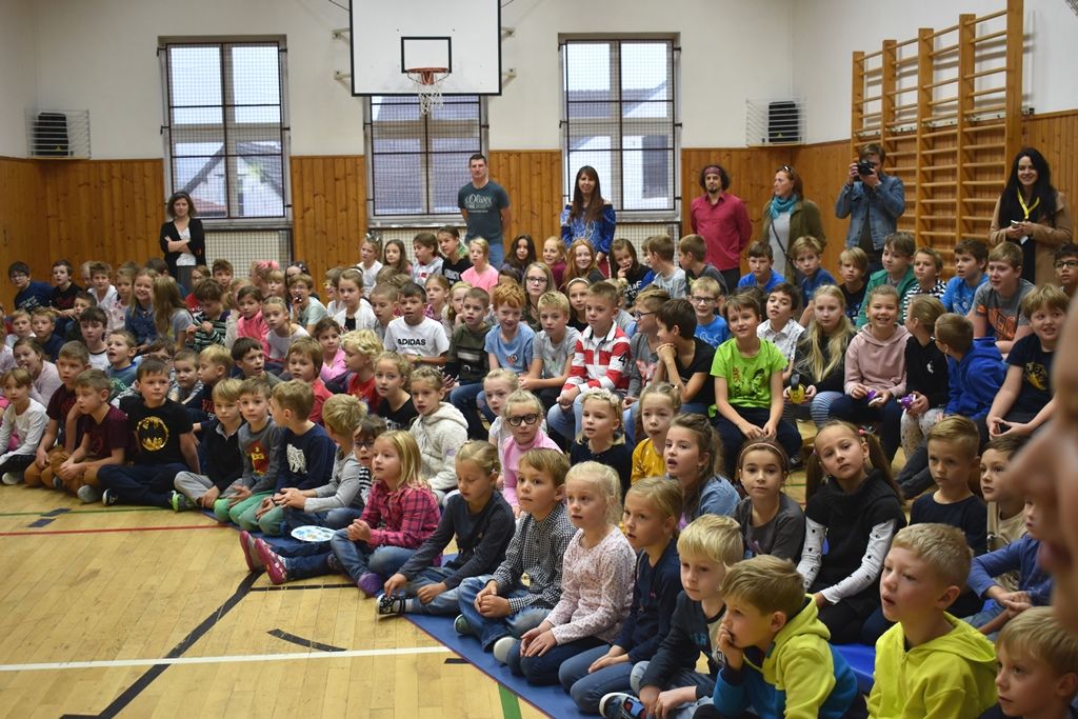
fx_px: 1348
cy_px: 360
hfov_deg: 43.6
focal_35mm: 45
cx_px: 539
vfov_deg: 29.9
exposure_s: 1/50
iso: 720
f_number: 4.2
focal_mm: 30
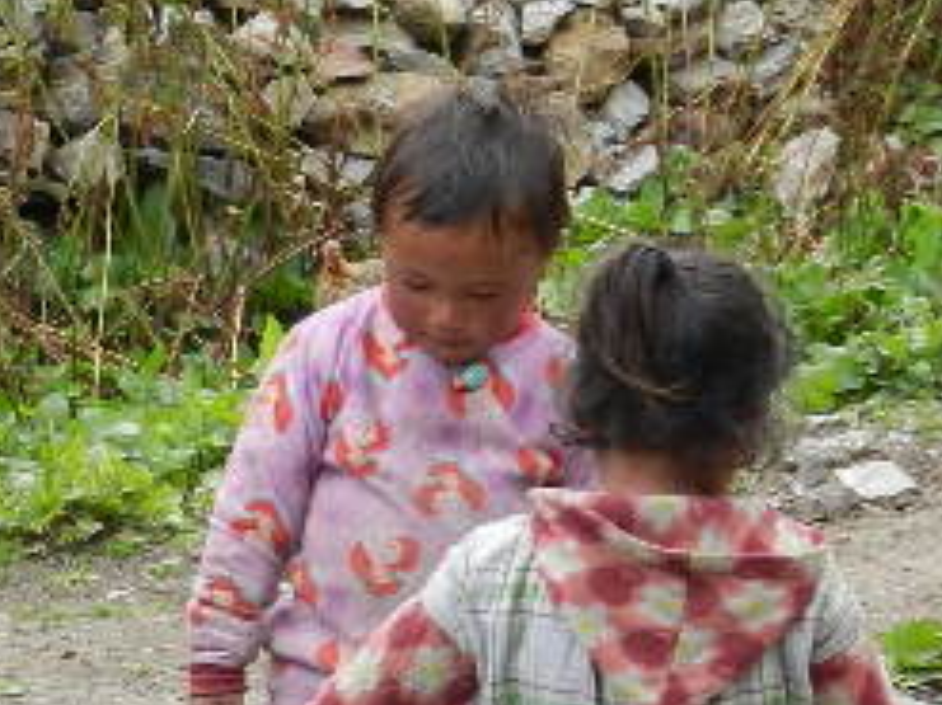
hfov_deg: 9.0
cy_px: 587
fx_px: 5984
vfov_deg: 6.7
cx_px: 458
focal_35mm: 220
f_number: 4.6
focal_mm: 12.3
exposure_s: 1/60
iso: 160
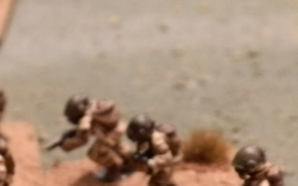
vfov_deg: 14.1
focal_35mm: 87
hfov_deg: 23.1
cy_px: 270
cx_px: 23
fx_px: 706
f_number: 3.1
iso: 400
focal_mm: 5
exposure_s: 1/60
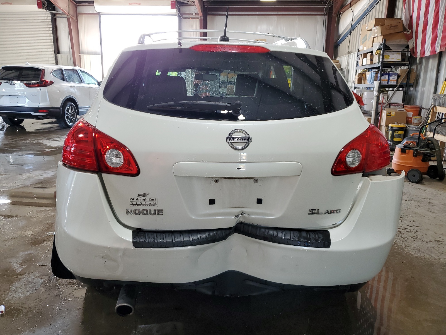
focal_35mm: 26
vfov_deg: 53.1
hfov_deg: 67.3
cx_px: 223
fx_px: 335
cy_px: 168
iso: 60
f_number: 1.5
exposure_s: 1/60.2
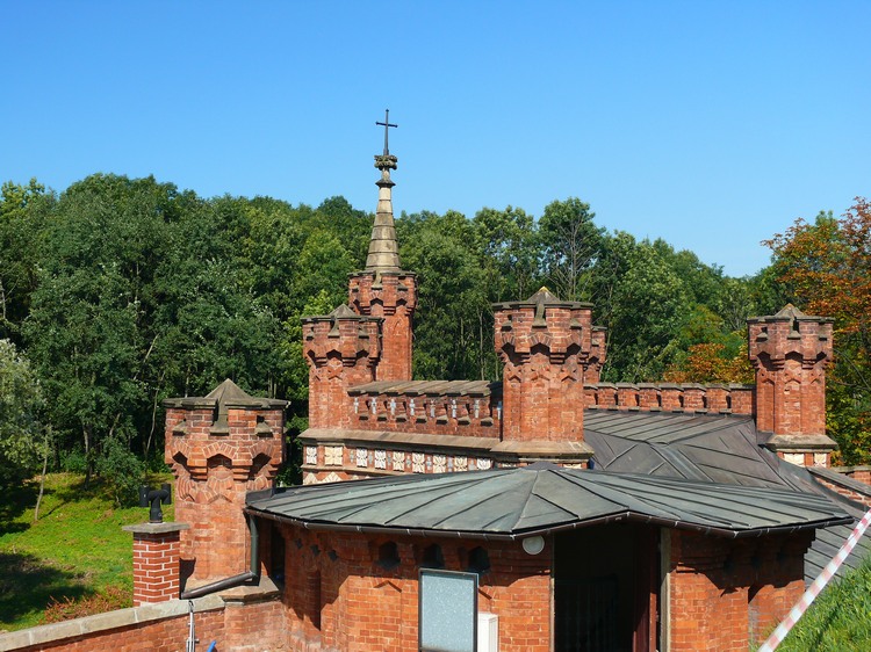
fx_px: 1308
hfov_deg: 36.8
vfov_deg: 28.0
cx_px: 436
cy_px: 326
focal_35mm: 52
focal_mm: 11
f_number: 4
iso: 100
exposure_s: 1/250
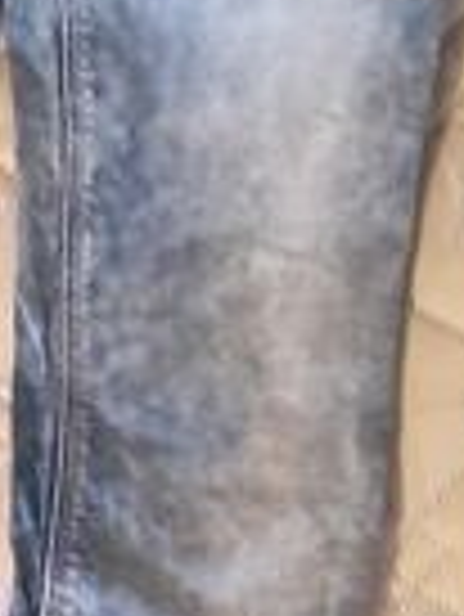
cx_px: -45
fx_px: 2088
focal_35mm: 117
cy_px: 364
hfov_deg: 12.5
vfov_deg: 16.8
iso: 1436
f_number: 1.89
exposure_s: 1/25
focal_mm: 5.43
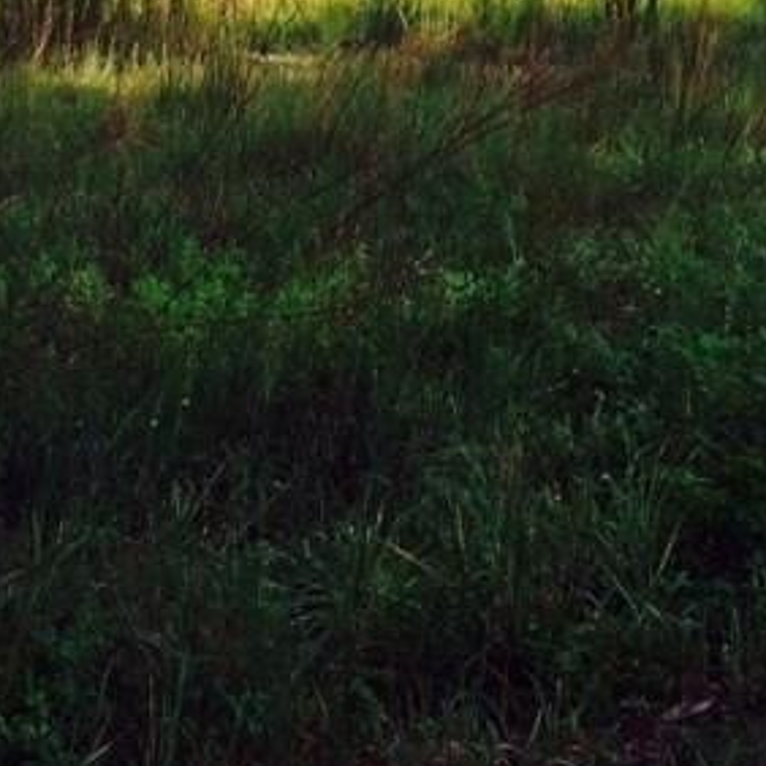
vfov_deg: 18.2
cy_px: -22
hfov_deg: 18.7
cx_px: 291
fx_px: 2328
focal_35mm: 93
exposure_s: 1/789
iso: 32
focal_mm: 4.15
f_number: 2.2
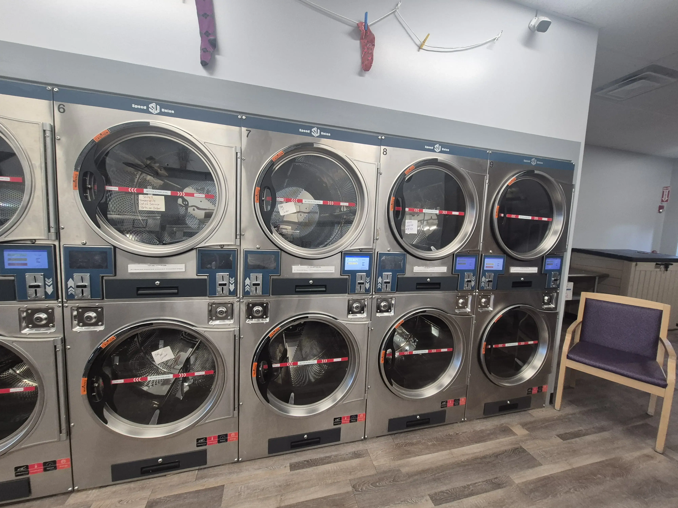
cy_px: 254
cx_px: 339
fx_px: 255
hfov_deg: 106.2
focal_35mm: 13
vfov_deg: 89.9
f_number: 2.2
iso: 125
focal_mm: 1.74
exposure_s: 1/60
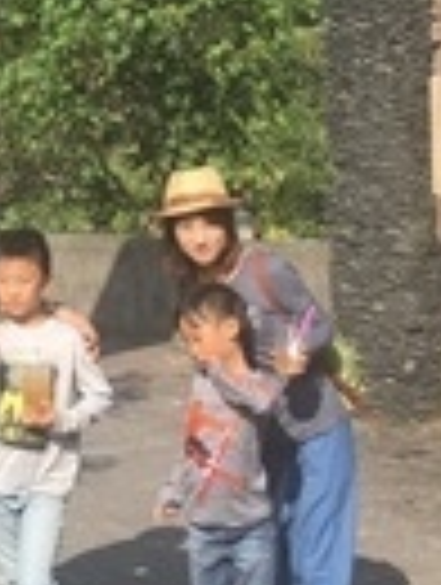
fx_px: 1507
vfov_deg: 21.1
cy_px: -22
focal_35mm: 89
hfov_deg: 15.8
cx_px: -126
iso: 25
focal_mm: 4.15
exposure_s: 1/864
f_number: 2.2
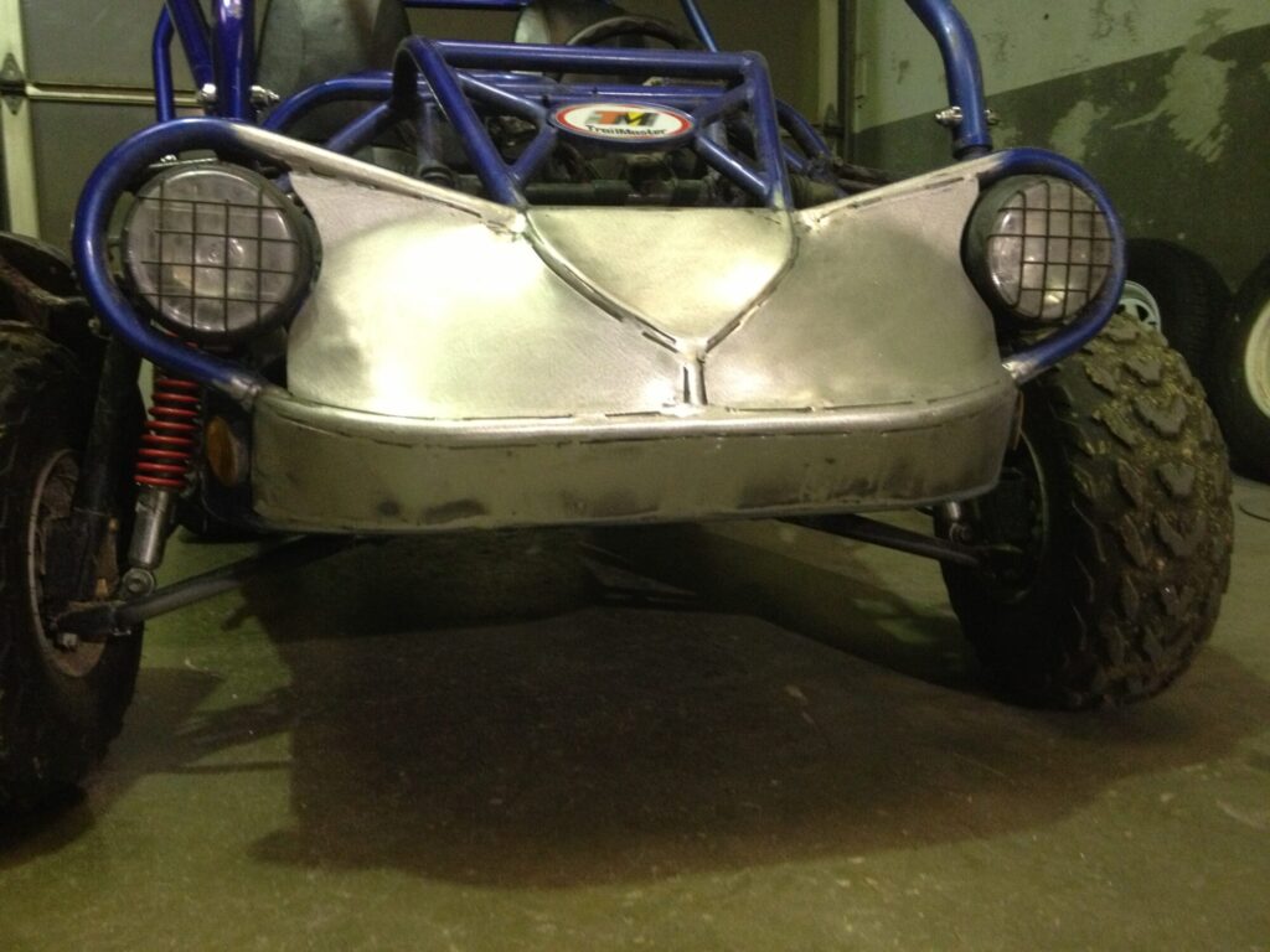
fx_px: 1284
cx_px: 635
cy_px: 476
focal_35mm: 35
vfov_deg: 40.7
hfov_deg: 52.6
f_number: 2.4
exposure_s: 1/20
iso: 320
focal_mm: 4.28
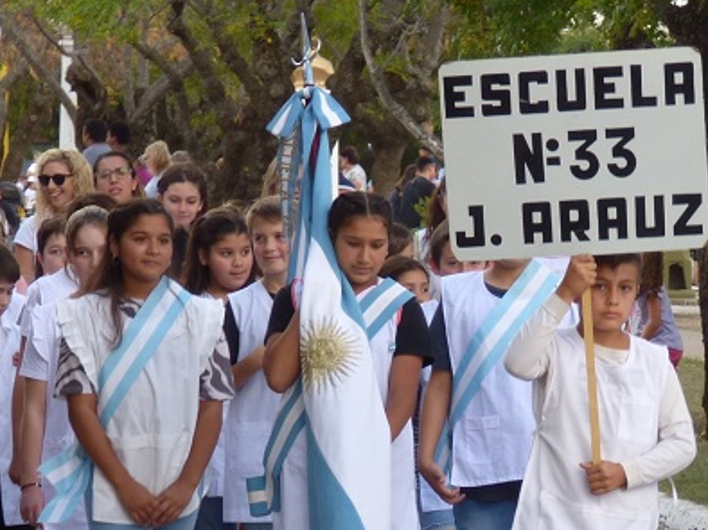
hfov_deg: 8.5
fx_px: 4763
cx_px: 537
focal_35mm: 233
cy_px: 461
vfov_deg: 6.4
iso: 100
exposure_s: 1/60
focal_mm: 17.01
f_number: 4.8
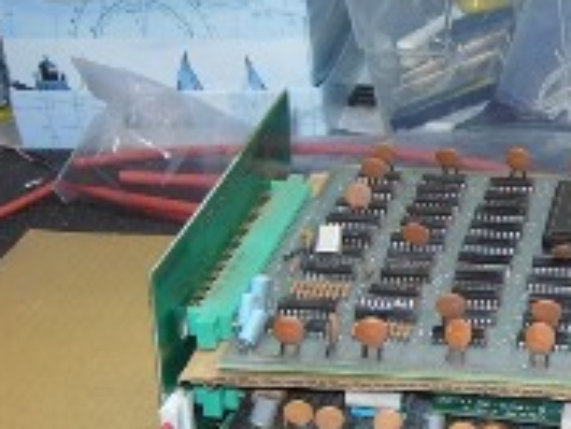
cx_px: 713
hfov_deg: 19.1
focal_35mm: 96
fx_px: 1585
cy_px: 377
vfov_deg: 15.3
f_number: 3.6
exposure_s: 1/30
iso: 200
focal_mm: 6.8
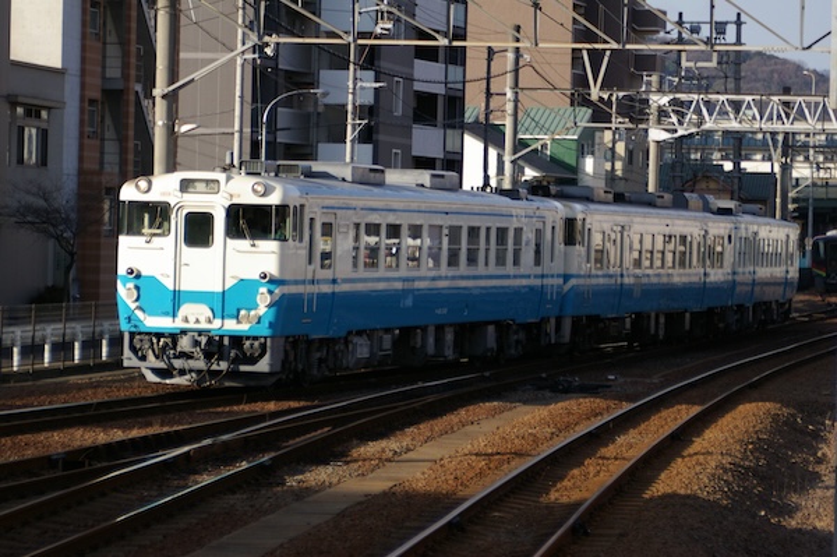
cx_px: 418
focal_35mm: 158
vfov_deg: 8.7
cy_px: 278
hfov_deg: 13.1
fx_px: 3659
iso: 400
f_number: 5.6
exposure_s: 1/1000
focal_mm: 105
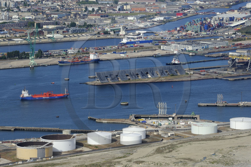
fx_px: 1046
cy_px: 84
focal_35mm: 150
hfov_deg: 13.7
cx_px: 126
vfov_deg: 9.1
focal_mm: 150
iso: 400
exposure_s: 1/640
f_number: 11
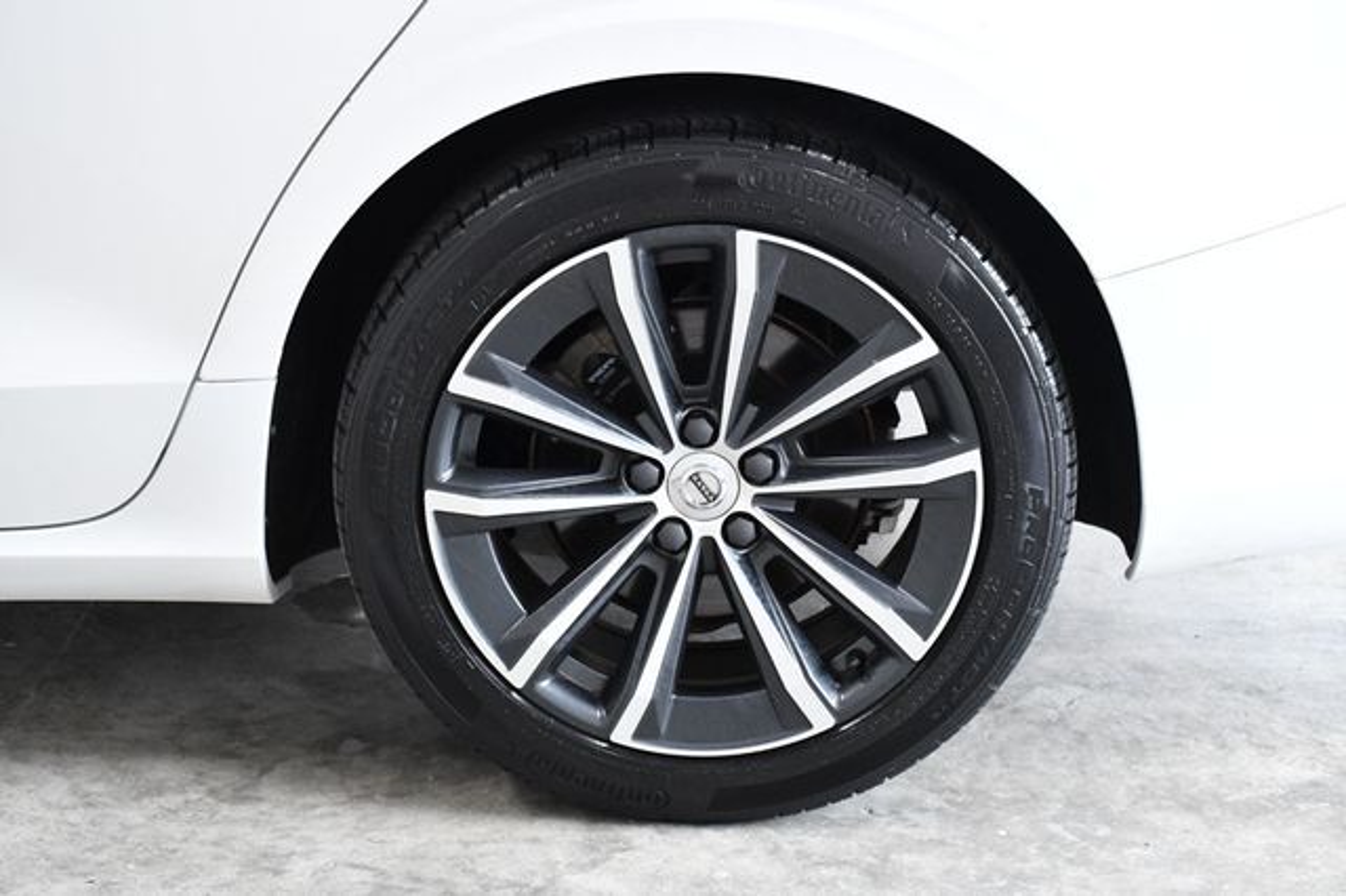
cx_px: 673
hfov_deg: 33.4
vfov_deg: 22.6
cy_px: 448
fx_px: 2242
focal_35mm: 60
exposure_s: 1/250
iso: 2500
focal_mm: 40
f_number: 8
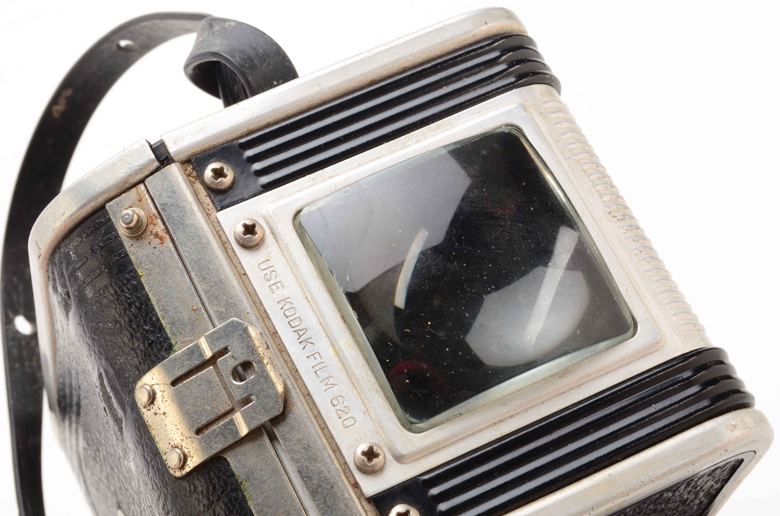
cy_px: 256
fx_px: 1892
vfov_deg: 15.5
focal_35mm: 88
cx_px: 382
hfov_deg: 23.3
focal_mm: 55
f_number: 18
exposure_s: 1/160
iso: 100
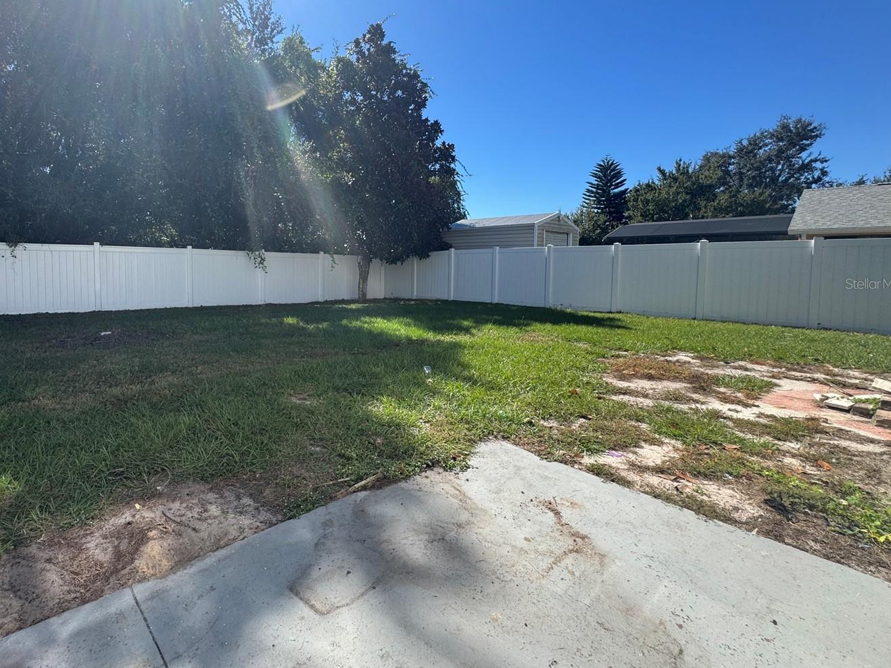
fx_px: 437
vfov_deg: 74.2
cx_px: 368
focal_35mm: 17
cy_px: 283
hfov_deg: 90.2
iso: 50
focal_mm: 2.22
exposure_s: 1/993
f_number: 2.2
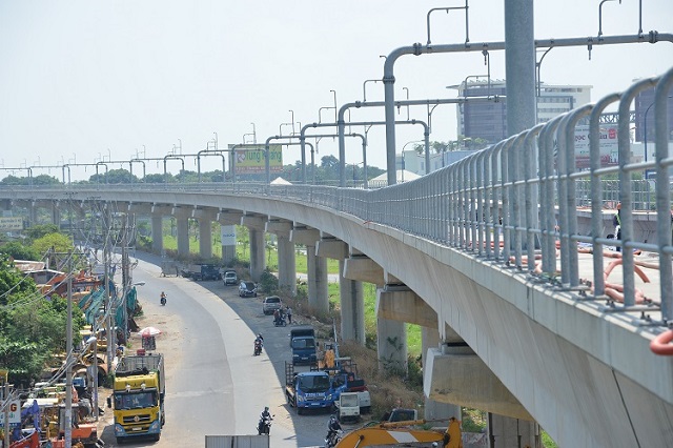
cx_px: 336
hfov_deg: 17.1
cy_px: 224
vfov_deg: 11.4
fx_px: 2242
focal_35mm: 120
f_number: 6.3
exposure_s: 1/640
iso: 320
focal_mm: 120
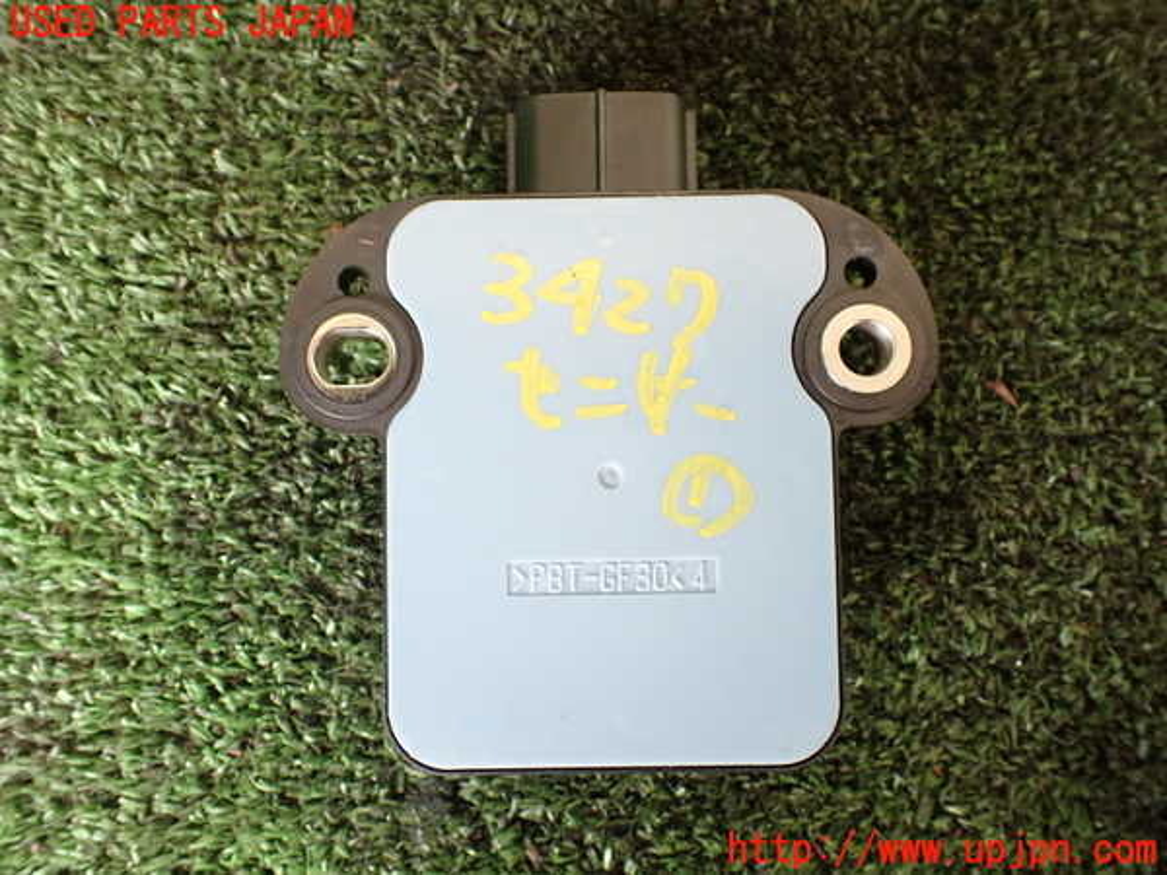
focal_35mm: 30
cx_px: 584
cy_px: 438
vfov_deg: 46.8
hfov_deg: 60.0
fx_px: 1011
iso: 800
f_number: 2.3
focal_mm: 5.4
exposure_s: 1/80
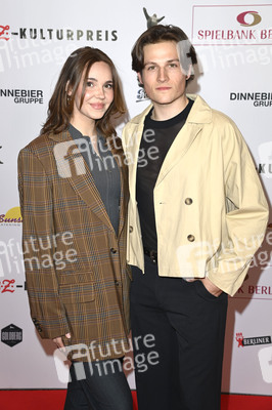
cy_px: 205
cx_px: 136
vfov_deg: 34.5
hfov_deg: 23.3
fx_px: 658
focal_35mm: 58
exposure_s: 1/250
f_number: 5.6
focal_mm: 58
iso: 640
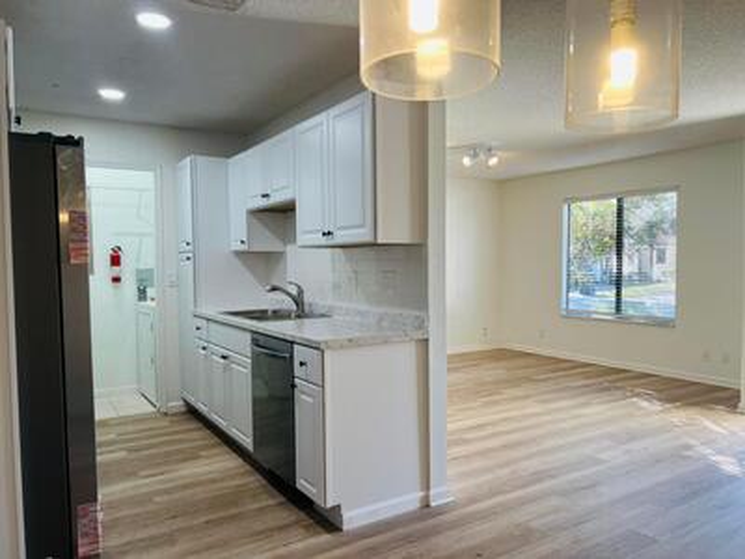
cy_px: 280
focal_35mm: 26
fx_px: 560
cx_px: 372
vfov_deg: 53.1
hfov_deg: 67.3
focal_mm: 5.7
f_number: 1.5
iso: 40
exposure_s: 1/120
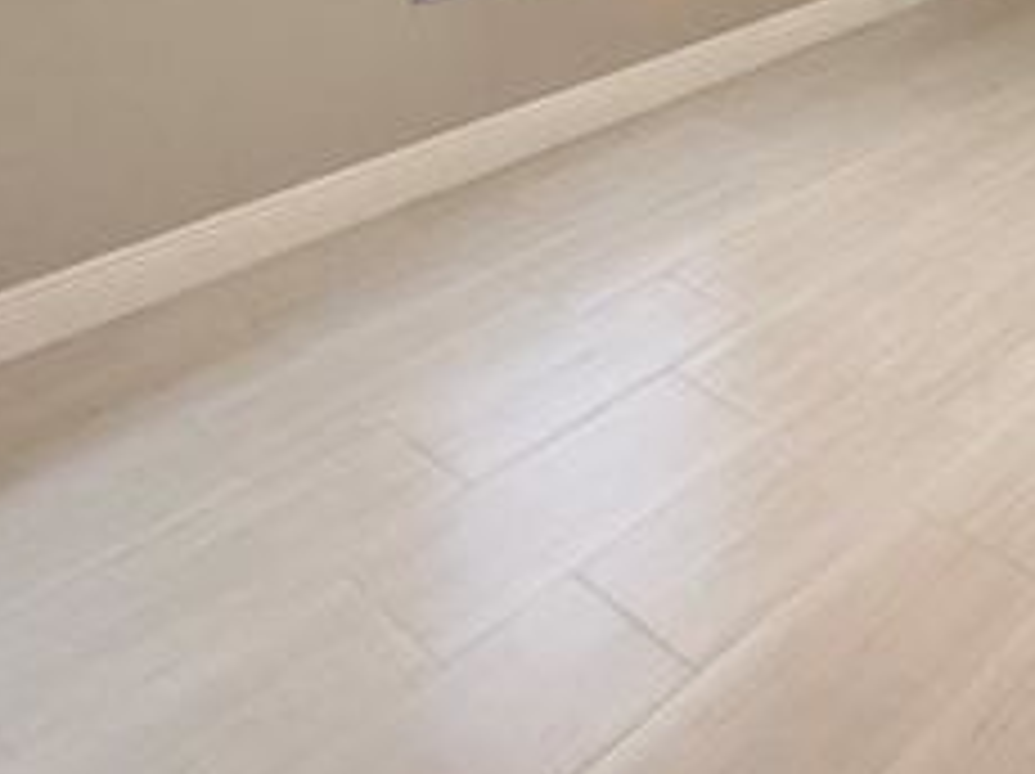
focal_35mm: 43
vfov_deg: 26.4
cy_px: -320
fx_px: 1284
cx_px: 1046
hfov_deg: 38.7
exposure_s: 1/120
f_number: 2.2
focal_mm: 2.22
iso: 250
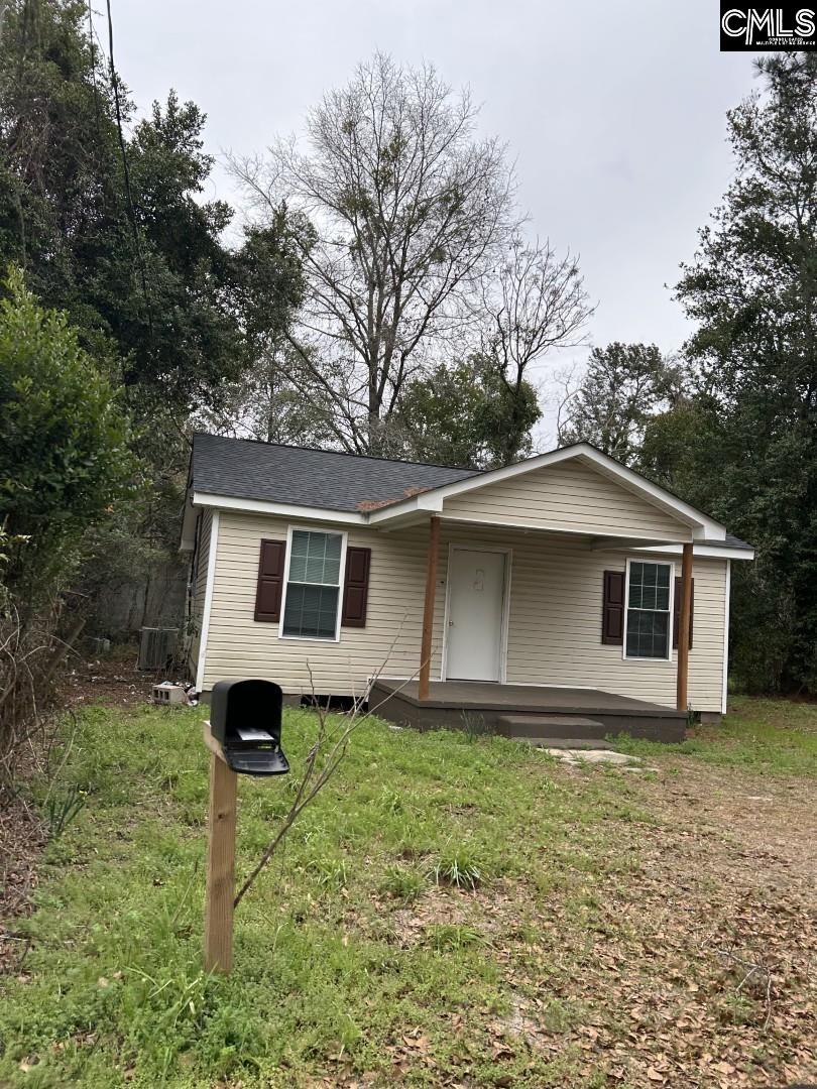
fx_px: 818
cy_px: 544
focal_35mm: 26
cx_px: 408
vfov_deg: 67.3
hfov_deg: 53.1
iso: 50
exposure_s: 1/1431
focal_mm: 5.7
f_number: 1.5
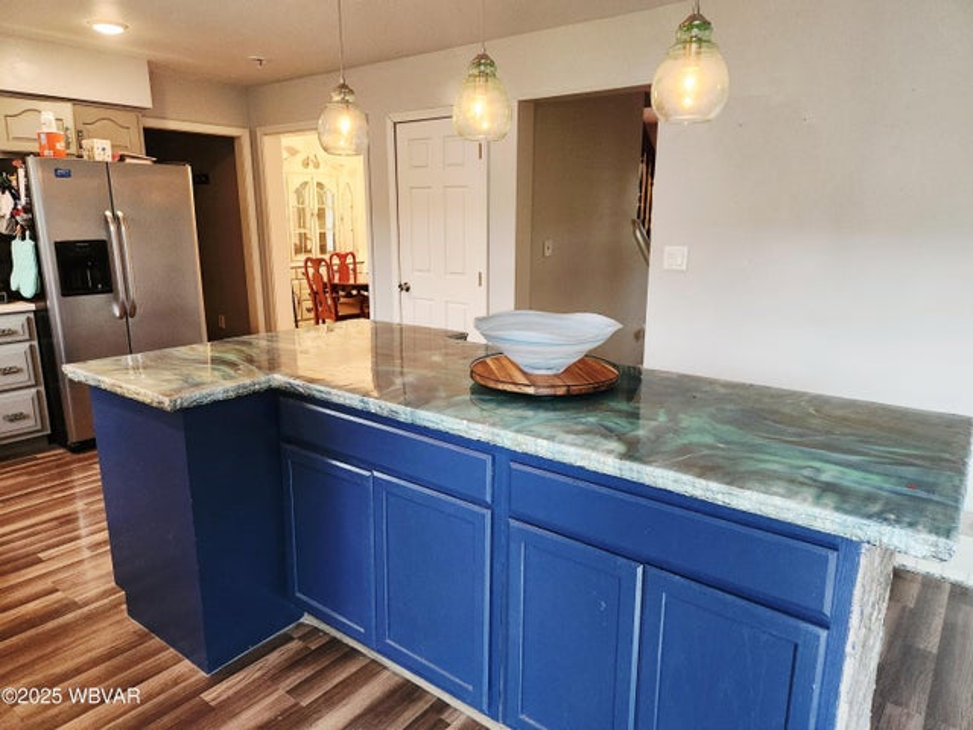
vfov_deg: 58.9
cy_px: 365
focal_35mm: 23
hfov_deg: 73.9
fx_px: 646
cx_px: 486
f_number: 1.8
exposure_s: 1/60.2
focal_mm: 5.4
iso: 800
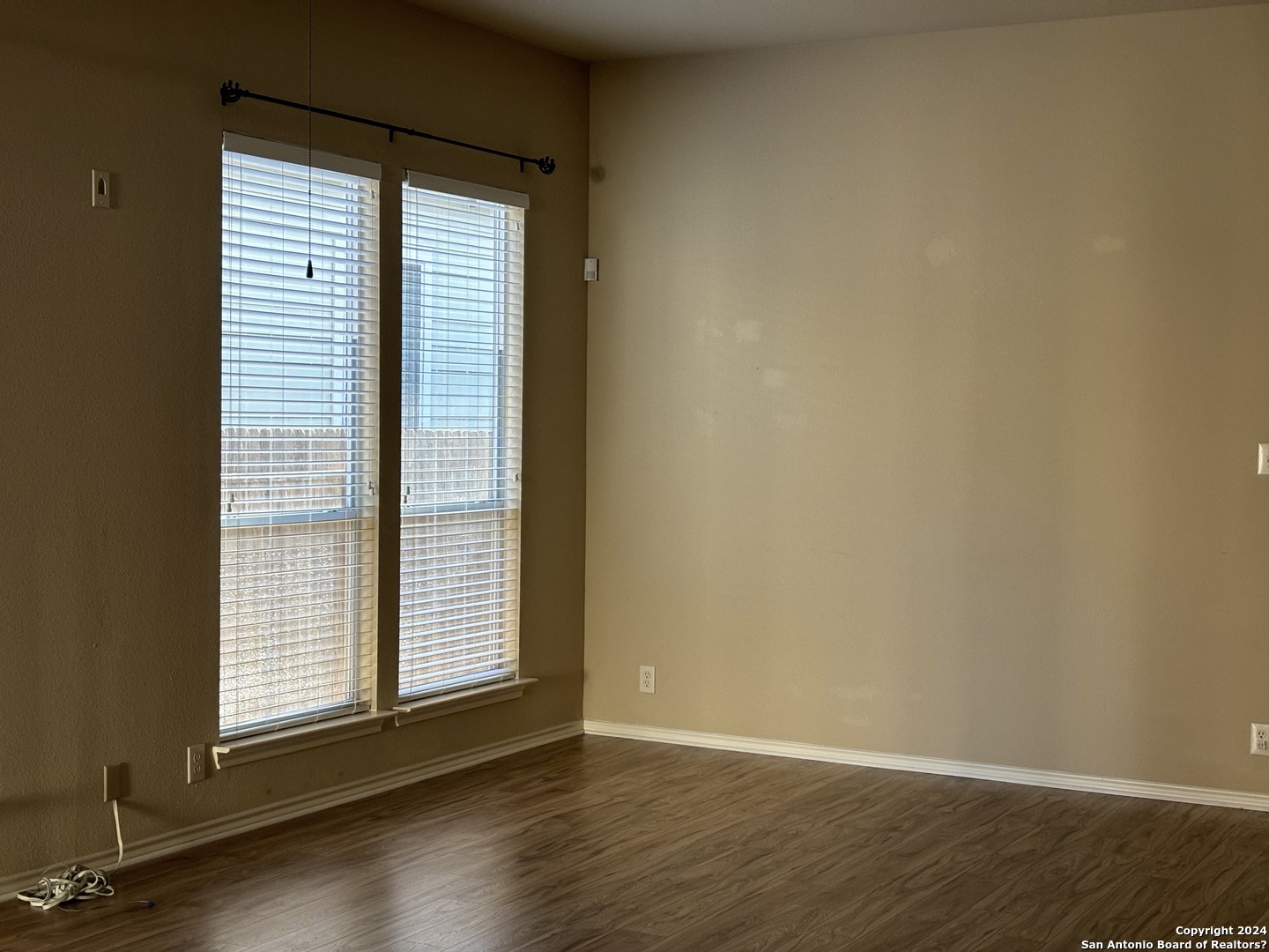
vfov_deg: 28.0
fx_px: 1906
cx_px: 634
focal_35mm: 52
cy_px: 476
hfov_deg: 36.8
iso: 80
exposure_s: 1/60
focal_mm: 5.96
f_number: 1.6
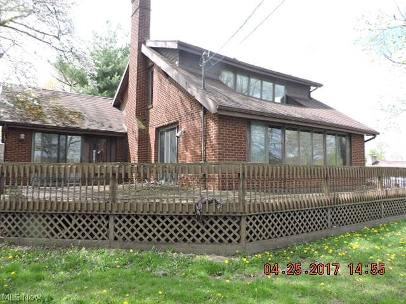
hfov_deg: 71.6
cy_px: 152
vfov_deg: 56.8
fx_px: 281
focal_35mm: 24
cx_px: 203
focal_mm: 4.3
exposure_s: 1/320
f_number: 3
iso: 100
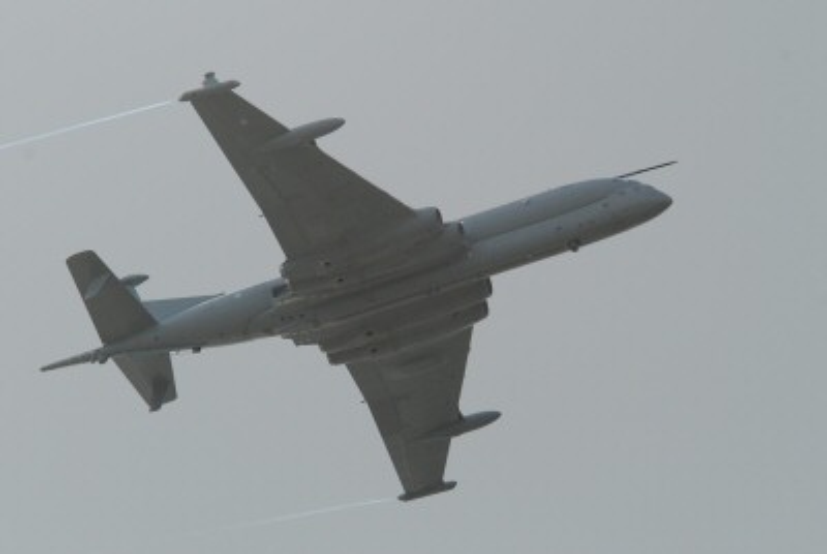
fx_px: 8282
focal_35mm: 360
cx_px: 414
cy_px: 277
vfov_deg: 3.8
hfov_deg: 5.7
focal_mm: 240
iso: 400
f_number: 9.5
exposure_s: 1/750
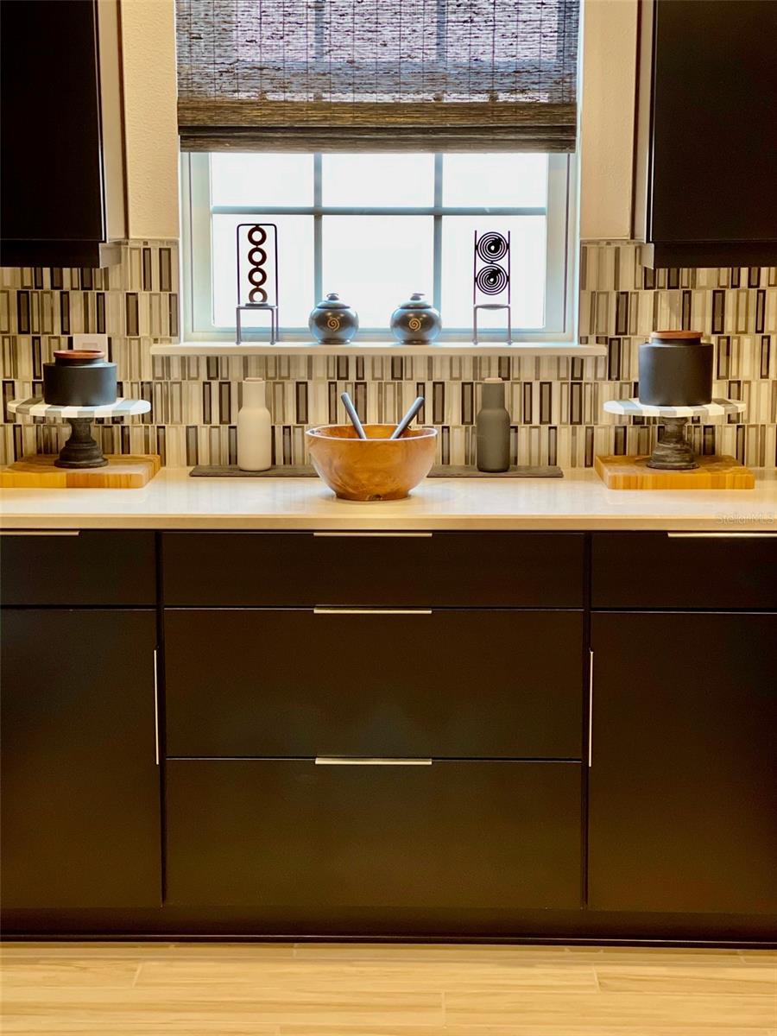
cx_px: 388
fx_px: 1915
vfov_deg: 30.3
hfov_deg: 22.9
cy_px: 518
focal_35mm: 64
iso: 200
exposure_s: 1/40
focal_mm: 7.5
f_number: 2.2
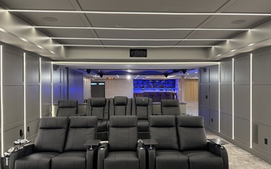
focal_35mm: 27
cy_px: 87
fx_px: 200
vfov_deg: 46.1
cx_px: 138
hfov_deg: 68.4
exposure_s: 1/60
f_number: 1.78
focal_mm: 6.76
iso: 160
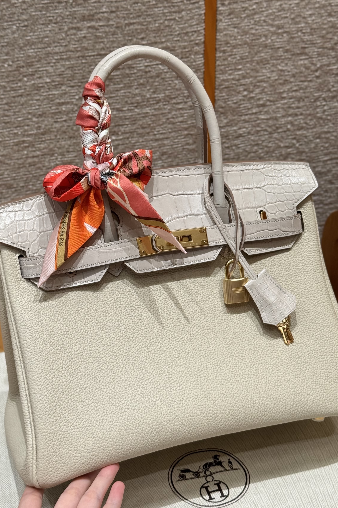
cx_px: 174
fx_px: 831
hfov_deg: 23.0
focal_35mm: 59
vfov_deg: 33.9
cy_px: 251
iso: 50
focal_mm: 6.76
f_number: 1.78
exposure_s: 1/100
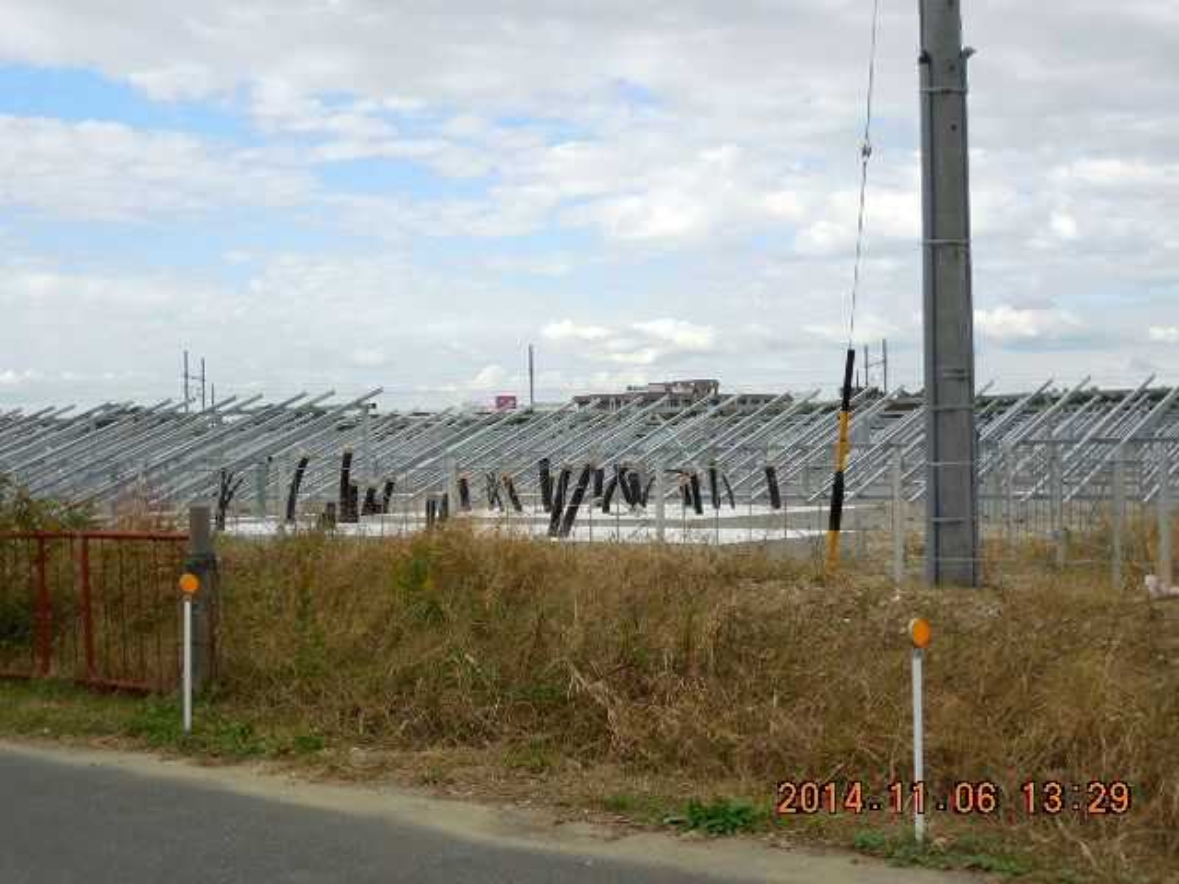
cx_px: 590
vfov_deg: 30.3
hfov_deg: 39.7
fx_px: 1635
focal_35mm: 48
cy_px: 442
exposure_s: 1/500
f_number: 4
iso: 125
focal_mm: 8.7
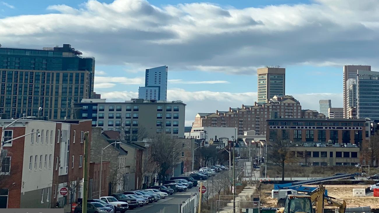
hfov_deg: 23.7
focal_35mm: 89
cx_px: 289
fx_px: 894
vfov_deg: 13.4
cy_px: 9
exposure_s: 1/1546
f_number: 2
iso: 20
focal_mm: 6
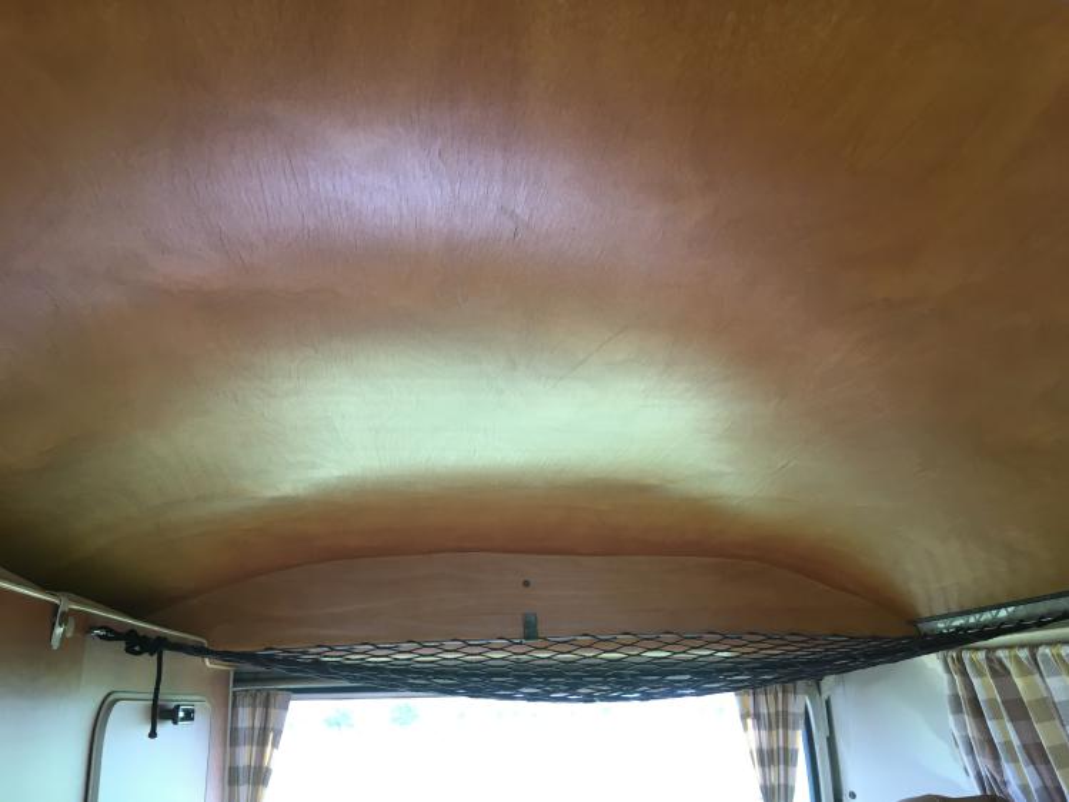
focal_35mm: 29
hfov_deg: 61.7
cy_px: 401
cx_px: 534
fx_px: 896
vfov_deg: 48.2
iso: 32
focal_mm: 4.15
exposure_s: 1/33
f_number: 2.2
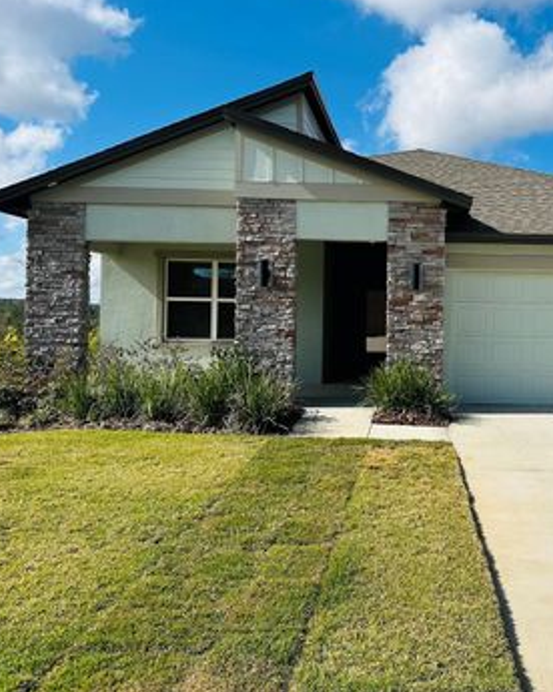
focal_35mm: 34
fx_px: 696
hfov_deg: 41.6
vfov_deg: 52.8
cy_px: 320
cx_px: 437
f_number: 1.78
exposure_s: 1/7042
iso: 80
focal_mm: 6.86
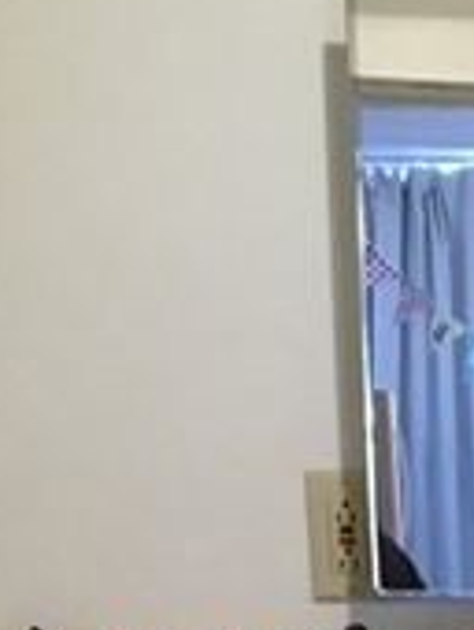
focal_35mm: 131
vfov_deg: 13.3
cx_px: 807
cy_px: 1190
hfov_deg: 10.7
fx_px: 2386
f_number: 2.2
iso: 160
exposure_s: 1/30
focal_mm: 4.15
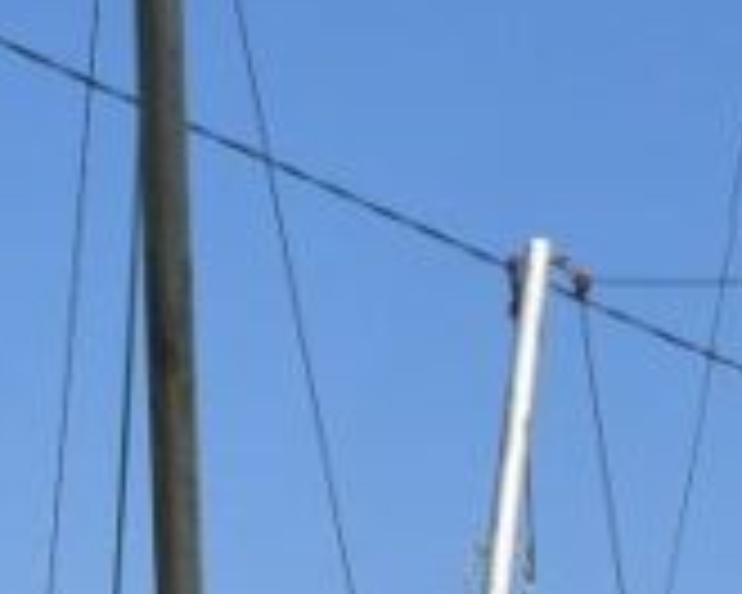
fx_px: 5205
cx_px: 58
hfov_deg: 8.1
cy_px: 932
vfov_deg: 6.4
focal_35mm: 237
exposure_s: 1/400
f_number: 10
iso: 100
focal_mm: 22
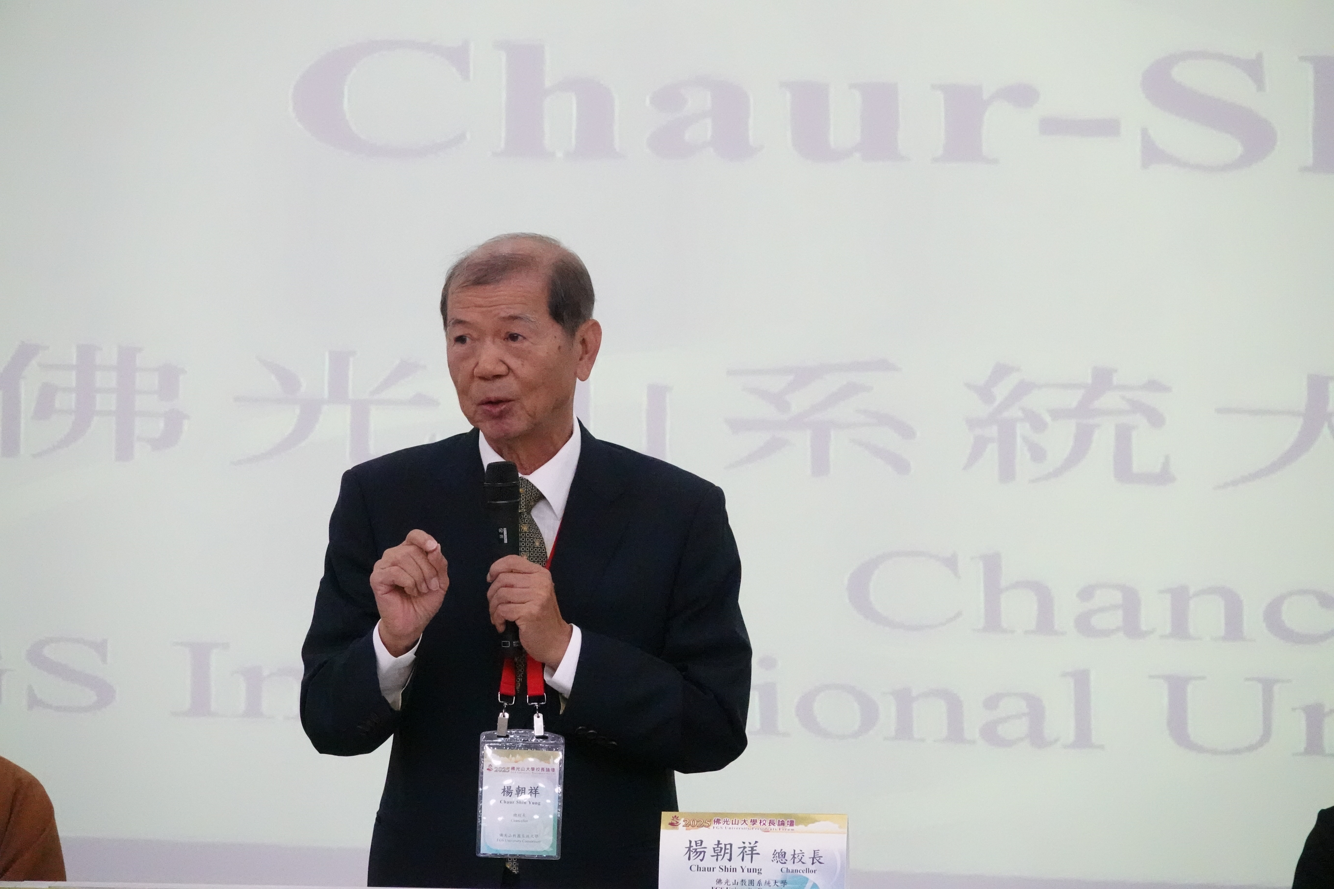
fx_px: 9485
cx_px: 667
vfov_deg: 5.4
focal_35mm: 256
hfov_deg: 8.0
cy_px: 444
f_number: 4
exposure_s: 1/500
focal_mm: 93.9
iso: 6400
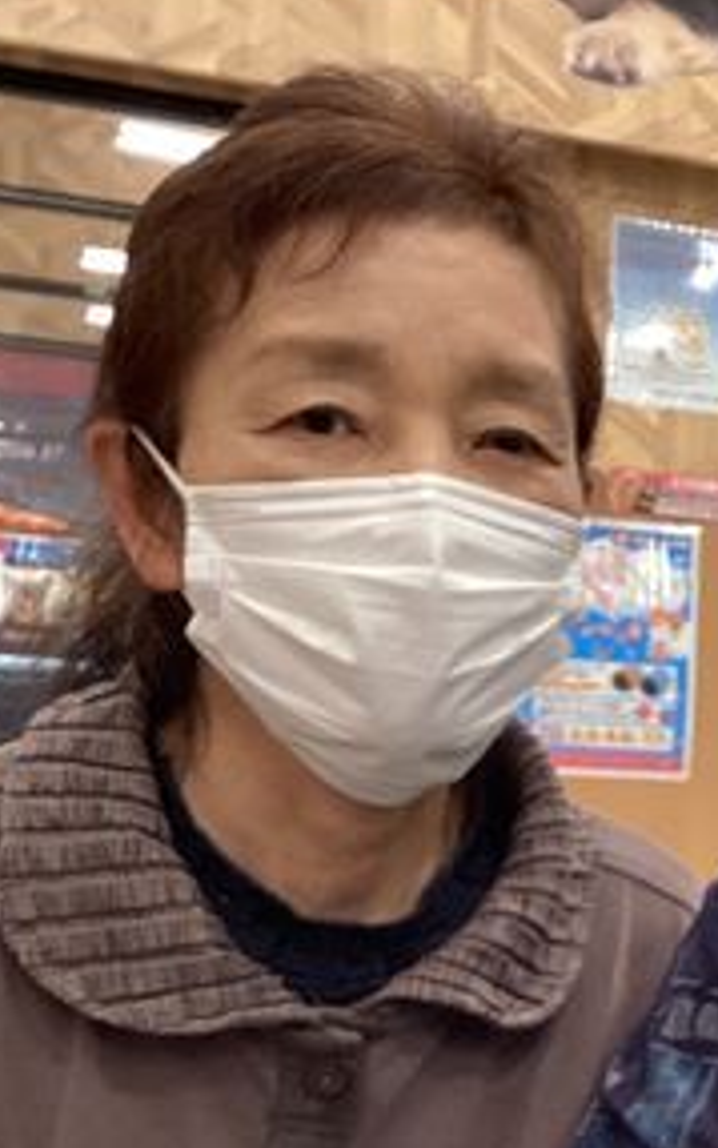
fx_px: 2158
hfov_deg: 17.7
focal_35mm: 69
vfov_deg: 29.3
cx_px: 919
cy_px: 851
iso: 80
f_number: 2.4
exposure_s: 1/50
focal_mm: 3.3
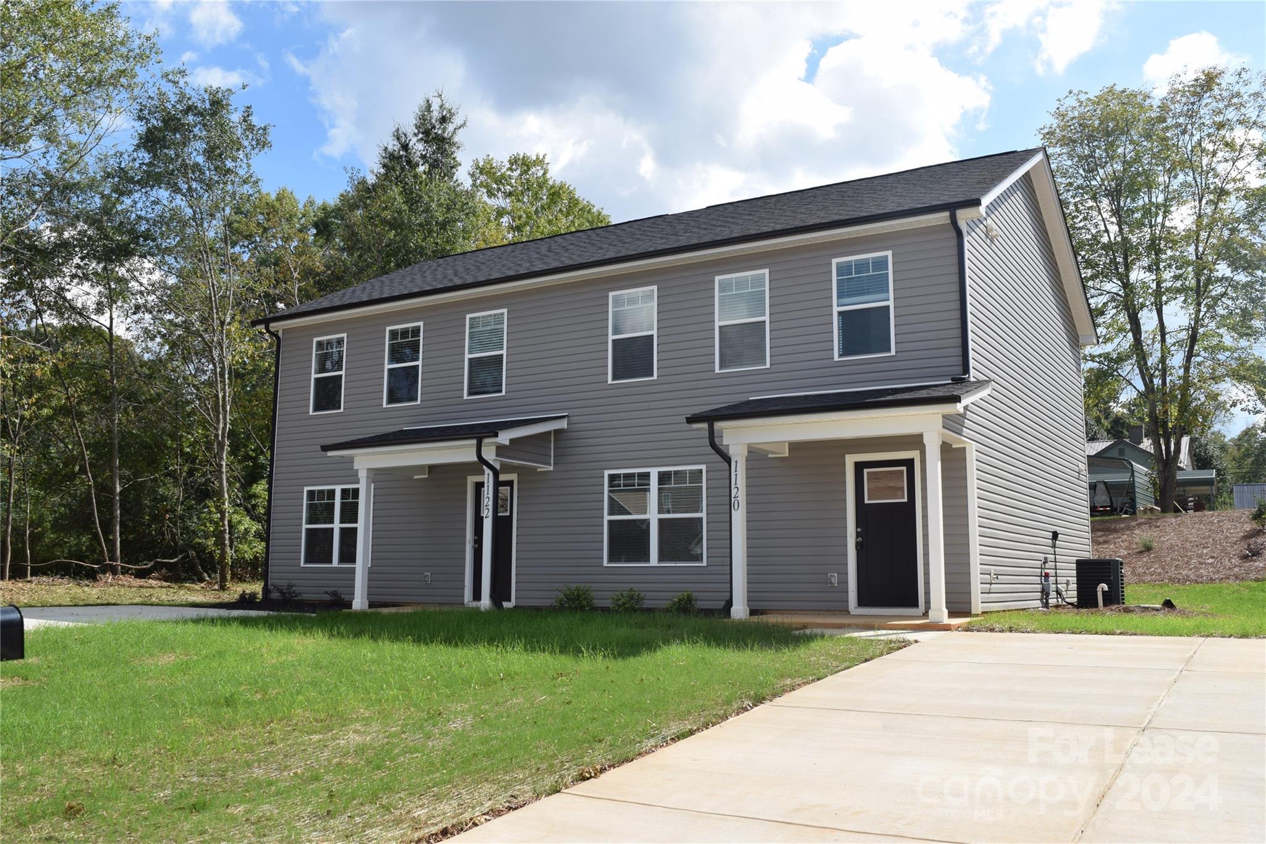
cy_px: 422
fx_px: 1160
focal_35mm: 33
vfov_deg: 40.0
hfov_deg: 57.2
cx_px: 633
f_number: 10
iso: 200
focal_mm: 22
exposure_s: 1/400
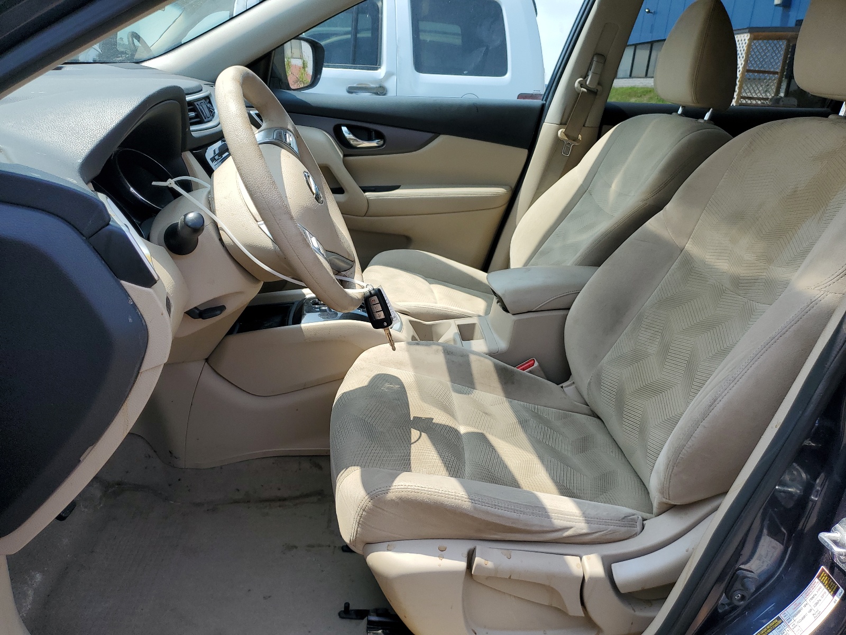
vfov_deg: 53.1
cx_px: 423
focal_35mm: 26
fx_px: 635
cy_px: 318
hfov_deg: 67.3
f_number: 1.5
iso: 50
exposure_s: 1/1429
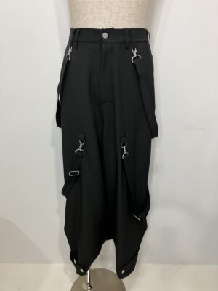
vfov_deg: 63.4
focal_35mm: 28
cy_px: 146
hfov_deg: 49.7
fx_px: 235
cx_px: 109
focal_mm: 3.99
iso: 125
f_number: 1.8
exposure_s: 1/50
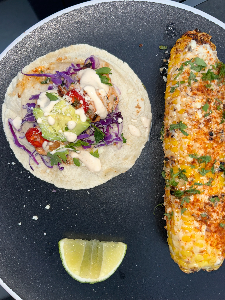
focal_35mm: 26
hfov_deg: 53.1
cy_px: 150
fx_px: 225
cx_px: 112
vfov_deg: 67.3
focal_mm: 5.7
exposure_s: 1/662
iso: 32
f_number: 1.5
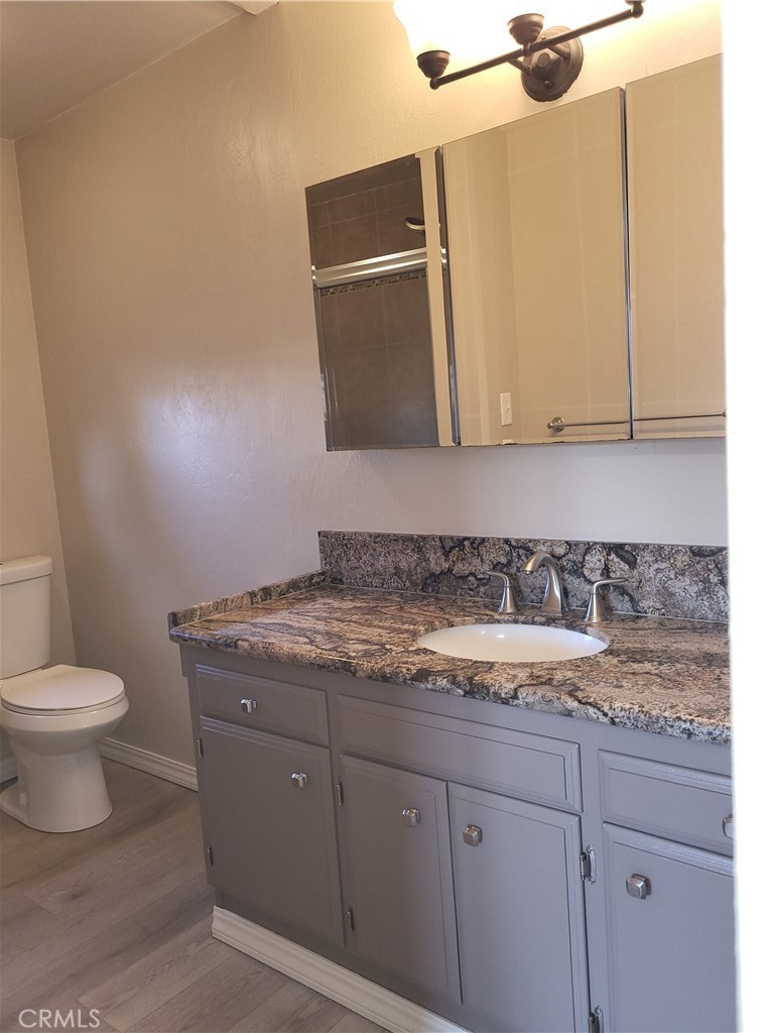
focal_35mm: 26
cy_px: 516
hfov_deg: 53.1
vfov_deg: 67.3
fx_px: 775
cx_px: 387
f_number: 1.8
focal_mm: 5.4
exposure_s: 1/40
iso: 100
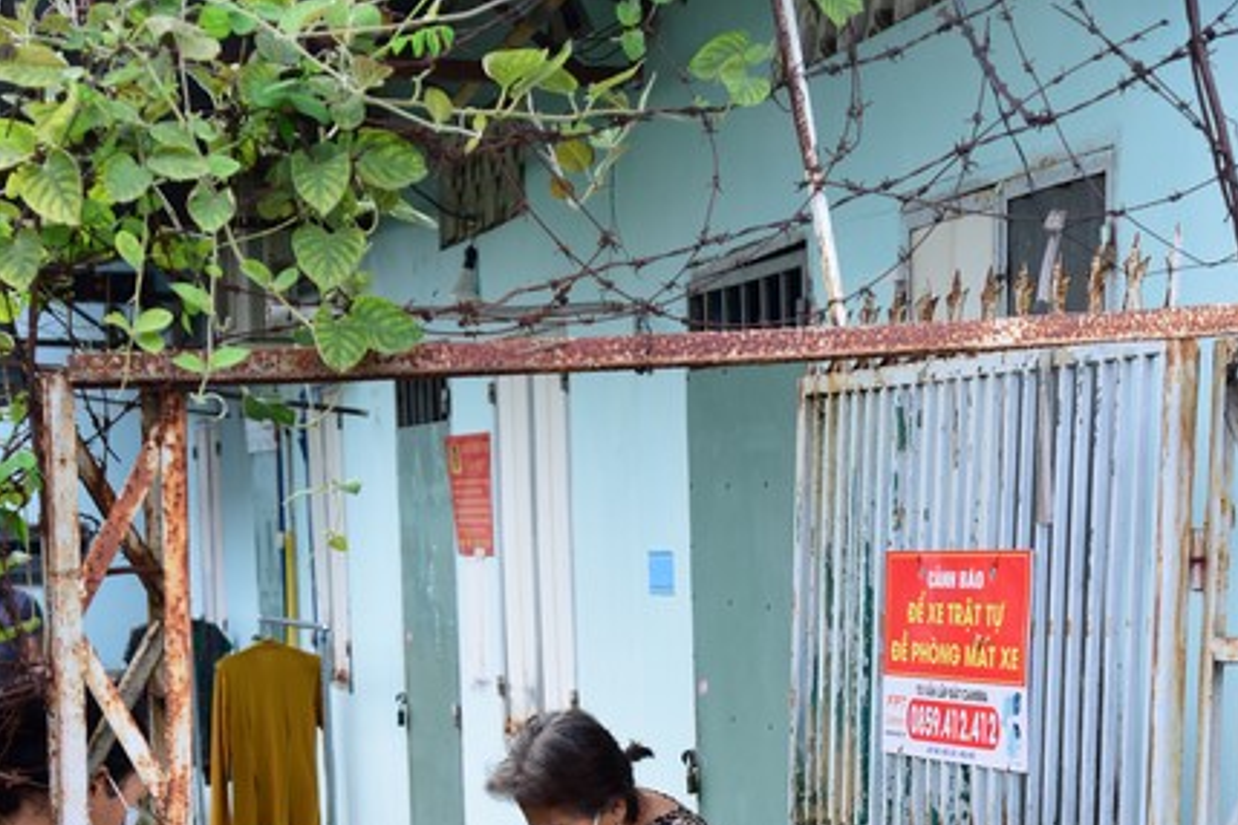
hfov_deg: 23.1
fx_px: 3026
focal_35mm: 88
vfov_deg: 15.2
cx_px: 623
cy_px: 860
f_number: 5.6
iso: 320
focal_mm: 58
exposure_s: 1/125
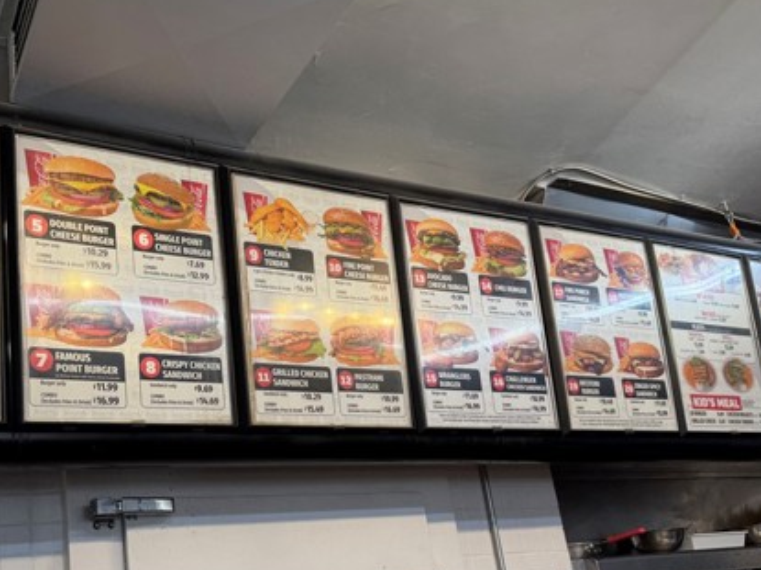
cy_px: 416
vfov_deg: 37.8
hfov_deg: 49.3
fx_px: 813
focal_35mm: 37
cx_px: 257
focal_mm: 6.76
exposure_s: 1/120
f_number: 1.78
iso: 64
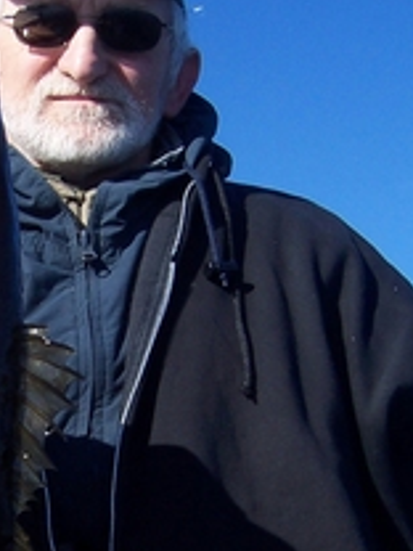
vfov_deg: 20.4
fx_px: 1511
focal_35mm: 95
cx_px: 34
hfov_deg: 15.4
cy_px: 457
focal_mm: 5.6
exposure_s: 1/500
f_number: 5.6
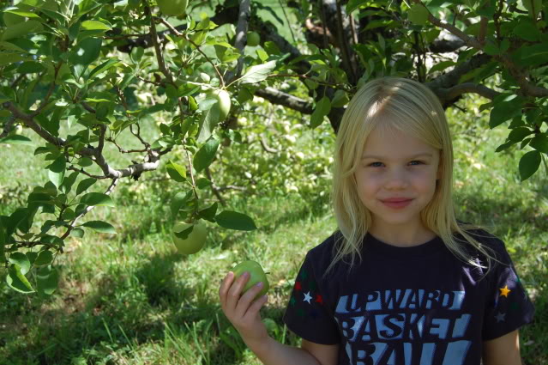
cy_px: 182
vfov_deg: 25.7
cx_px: 274
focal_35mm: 52
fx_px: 799
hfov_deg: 37.9
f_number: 7.1
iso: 200
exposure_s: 1/200
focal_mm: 35
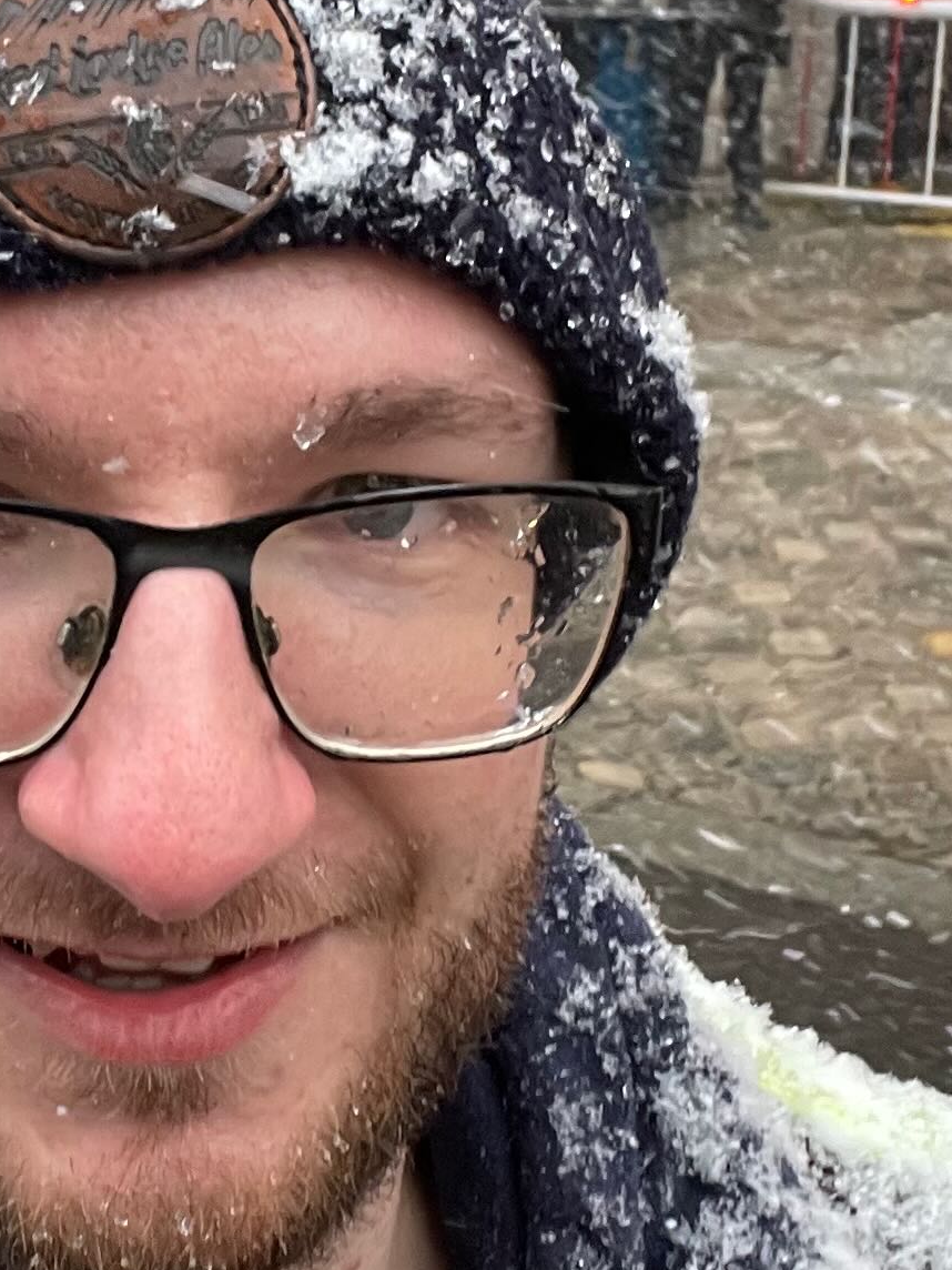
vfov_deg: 24.1
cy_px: 545
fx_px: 2970
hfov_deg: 18.1
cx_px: 196
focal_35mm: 81
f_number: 2.2
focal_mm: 2.71
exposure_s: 1/60
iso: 125
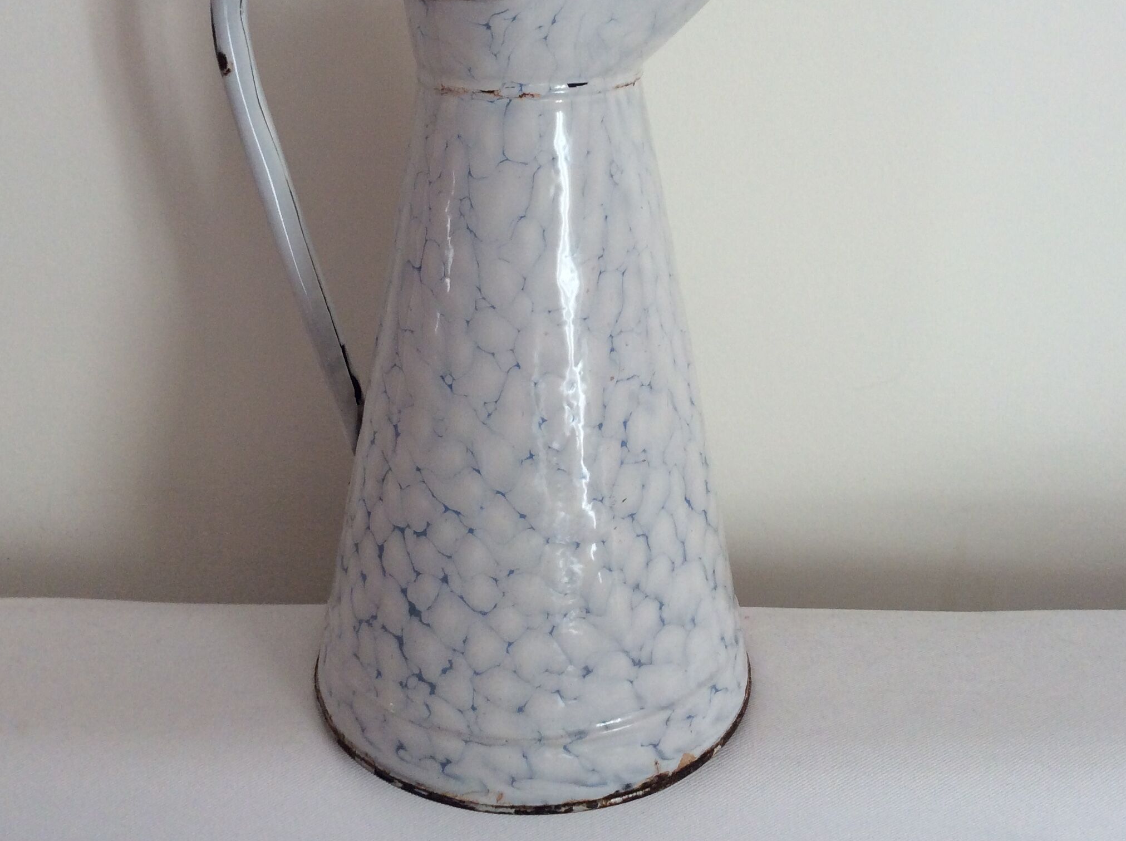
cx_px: 543
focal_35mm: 41
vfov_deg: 34.9
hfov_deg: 45.8
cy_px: 331
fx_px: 1332
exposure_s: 1/100
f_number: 2.4
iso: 50
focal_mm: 3.3
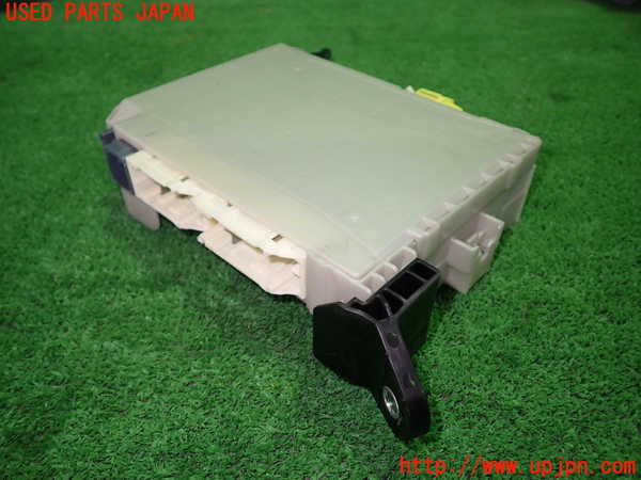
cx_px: 320
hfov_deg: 63.4
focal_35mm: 28
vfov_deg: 49.7
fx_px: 518
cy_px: 240
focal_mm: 5.05
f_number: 2.2
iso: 200
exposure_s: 1/40
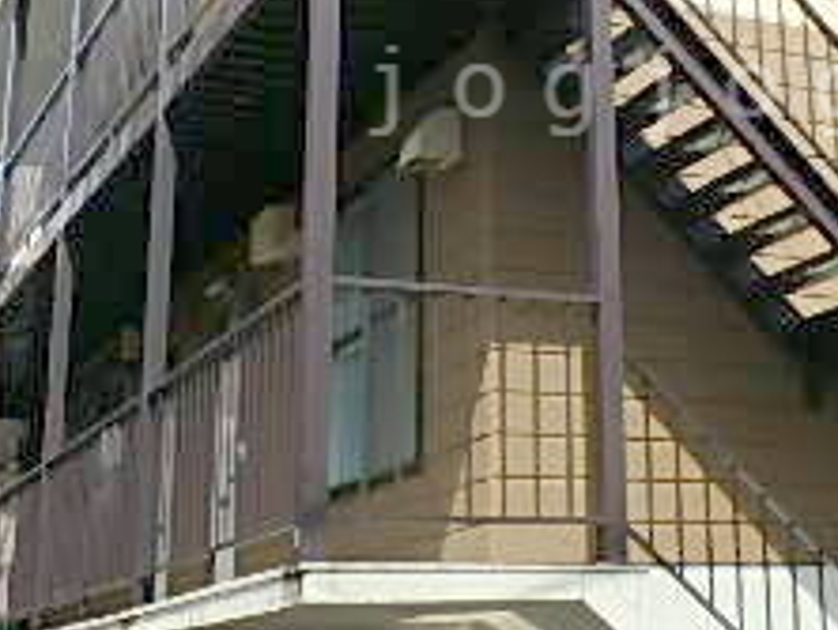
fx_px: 1745
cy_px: 91
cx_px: 627
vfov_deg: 20.2
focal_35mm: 72
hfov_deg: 26.7
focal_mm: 4.5
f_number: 4.1
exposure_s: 1/1000
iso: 125
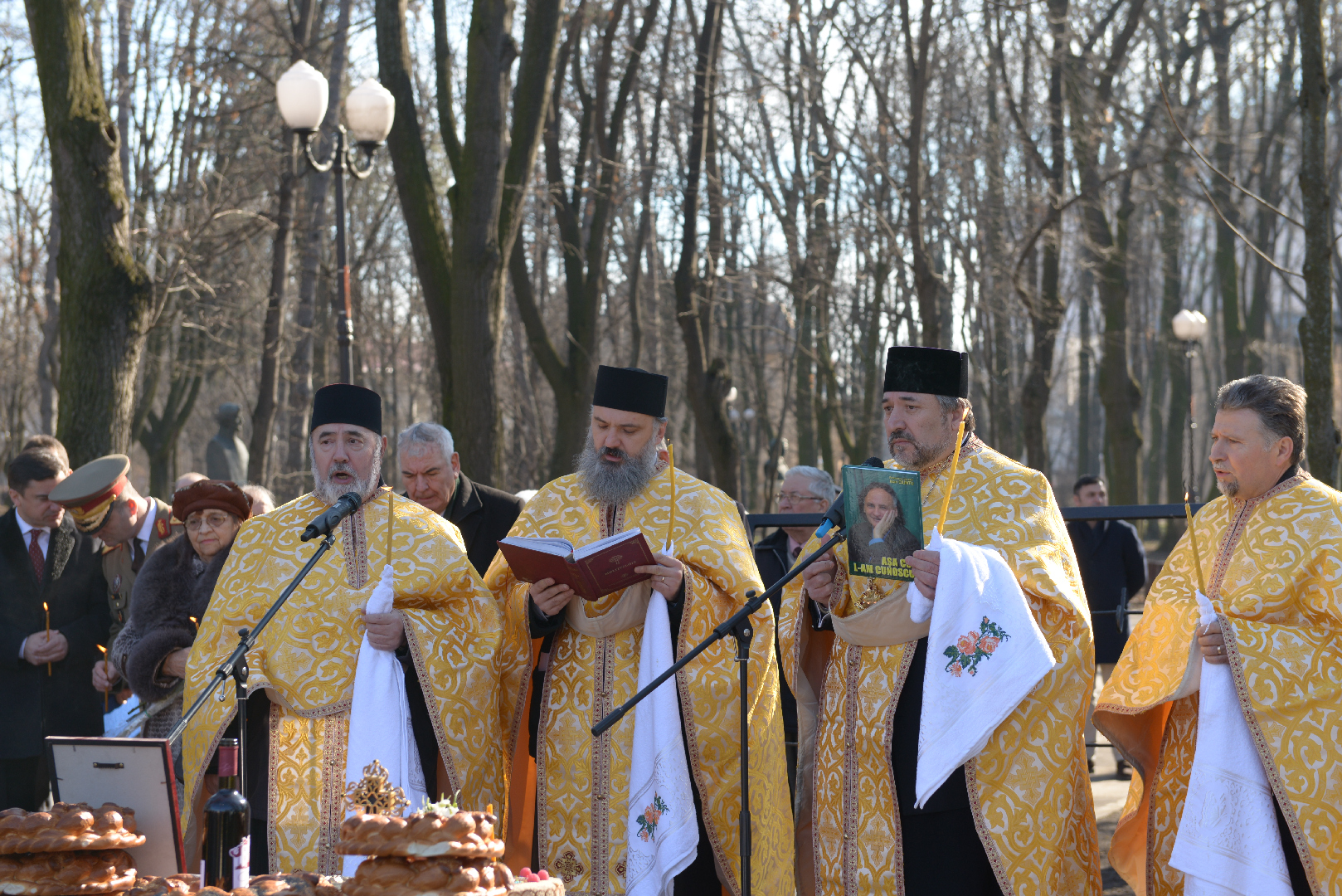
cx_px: 671
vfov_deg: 19.5
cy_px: 448
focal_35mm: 70
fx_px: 2610
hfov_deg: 28.8
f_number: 4.5
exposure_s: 1/320
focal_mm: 70
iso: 250
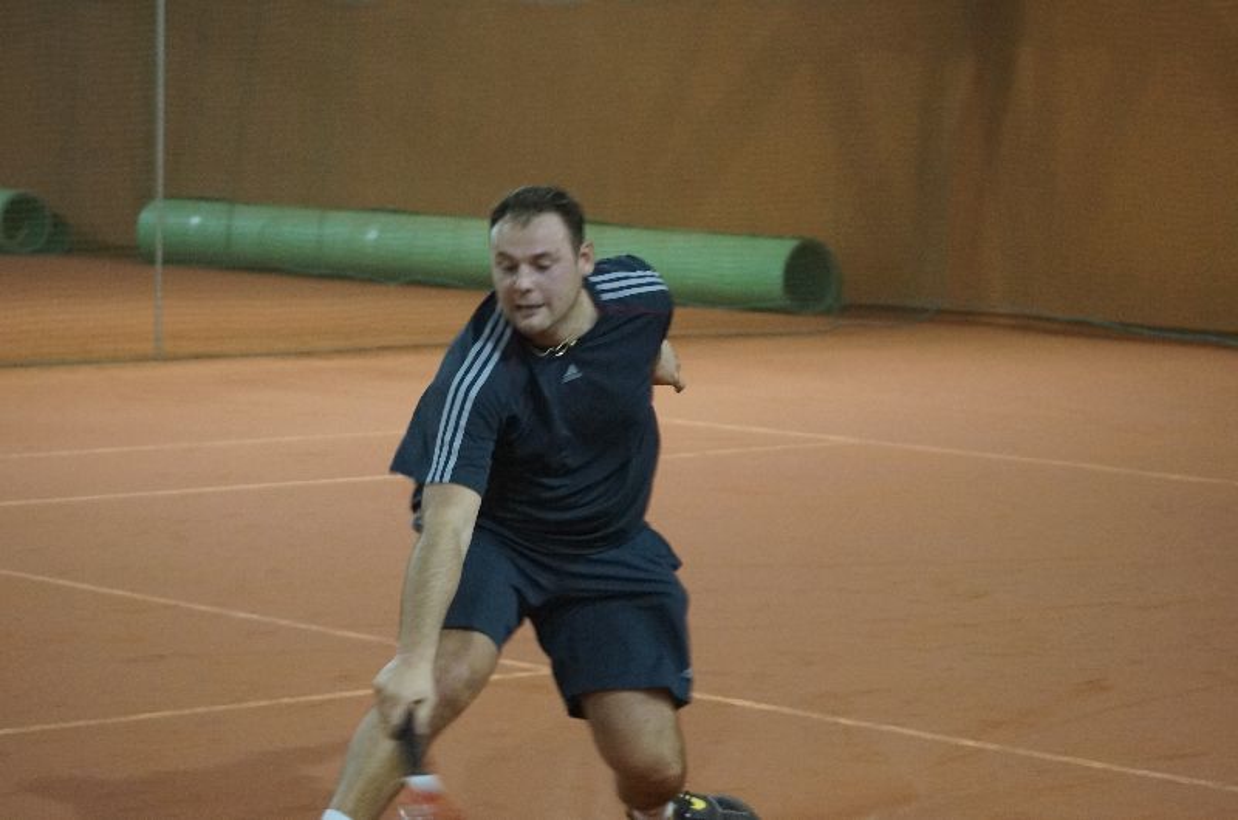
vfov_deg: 12.1
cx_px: 619
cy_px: 410
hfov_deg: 18.2
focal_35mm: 112
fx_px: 3861
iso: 3200
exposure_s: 1/125
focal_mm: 75
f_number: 4.5
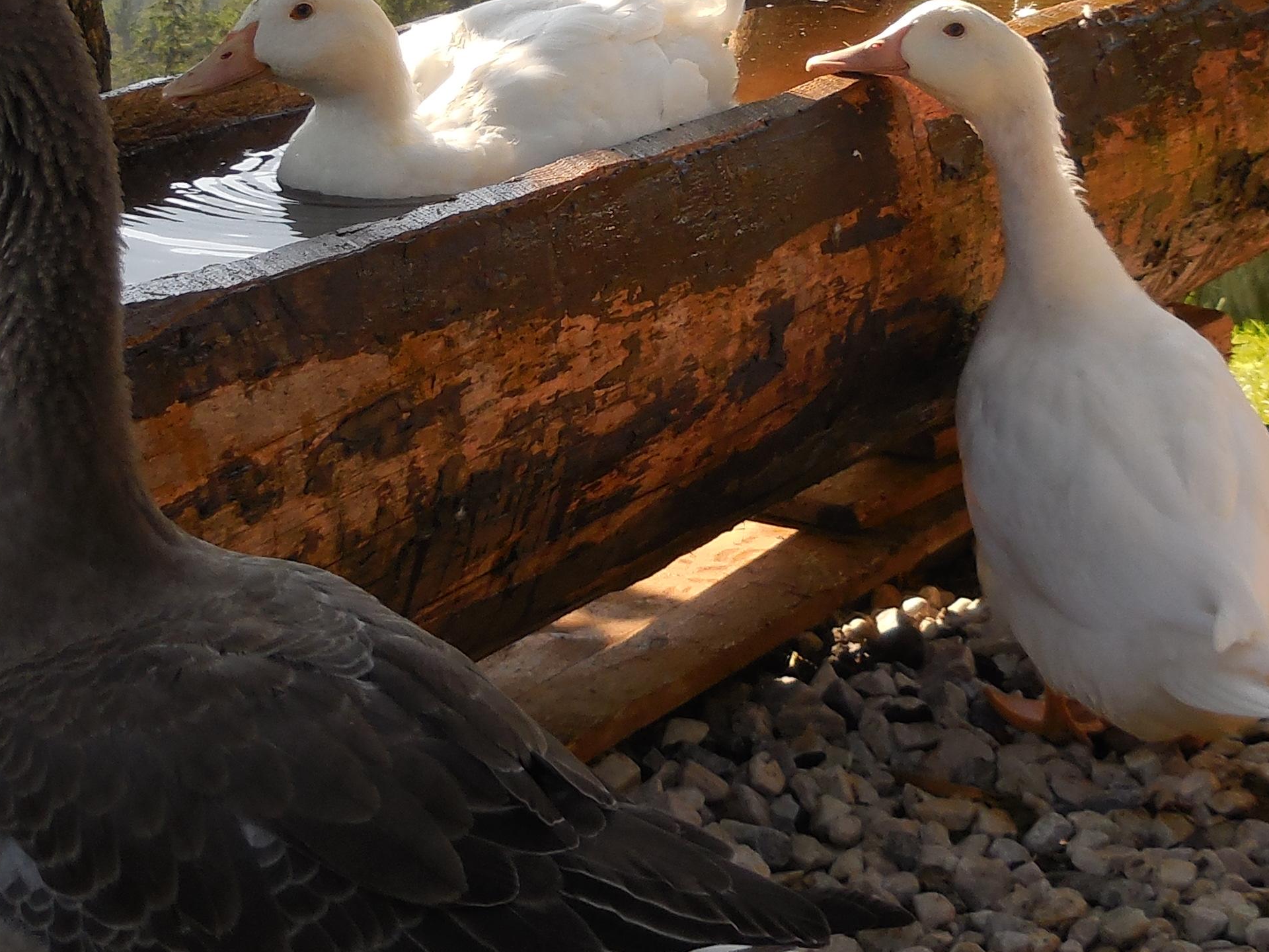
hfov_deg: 18.2
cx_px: 615
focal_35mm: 108
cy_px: 100
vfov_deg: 13.6
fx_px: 3959
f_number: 4.2
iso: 125
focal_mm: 8.1
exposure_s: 1/250
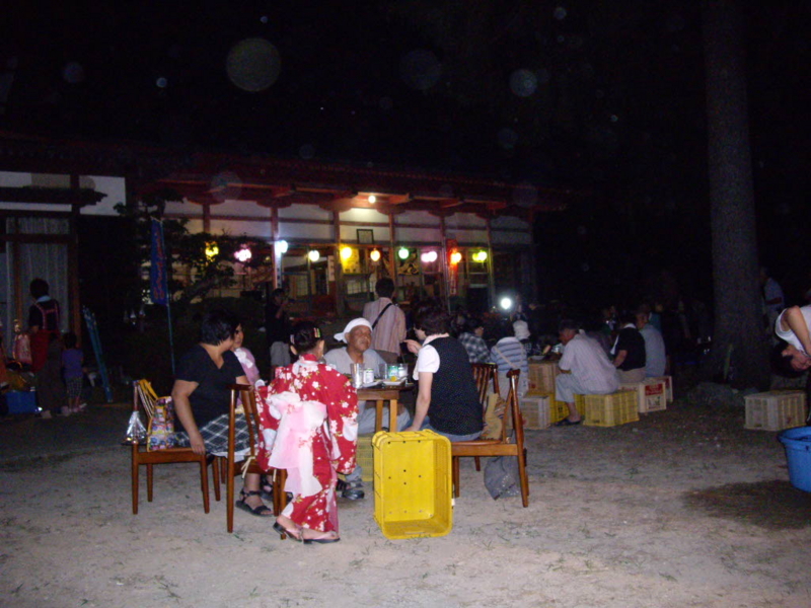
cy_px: 304
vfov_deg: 37.7
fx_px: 890
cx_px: 406
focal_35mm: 38
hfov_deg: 49.0
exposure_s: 1/40
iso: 800
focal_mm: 7.9
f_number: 2.8
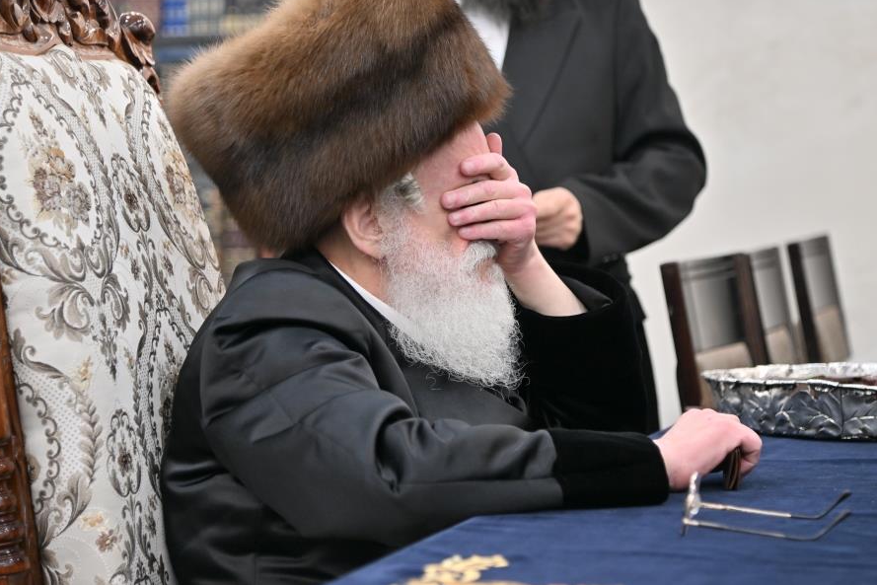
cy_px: 279
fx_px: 2948
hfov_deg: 16.9
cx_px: 460
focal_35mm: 121
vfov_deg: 11.3
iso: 320
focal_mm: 105
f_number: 4
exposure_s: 1/100
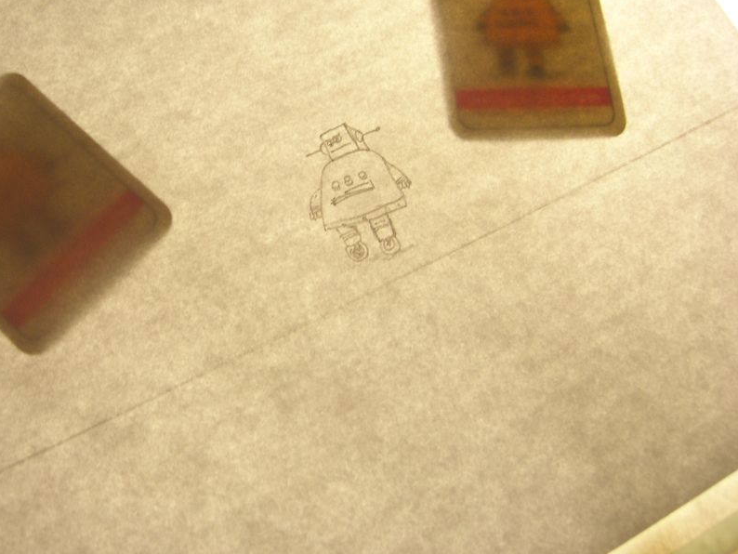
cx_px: 263
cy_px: 219
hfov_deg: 38.6
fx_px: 1045
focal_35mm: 49
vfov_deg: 29.6
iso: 64
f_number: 2.8
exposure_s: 1/25.7
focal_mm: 7.8
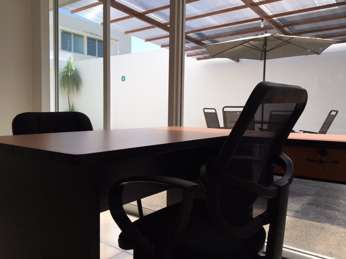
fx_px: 290
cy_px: 130
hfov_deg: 61.7
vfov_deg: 48.2
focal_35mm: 29
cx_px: 173
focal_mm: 4.15
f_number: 2.2
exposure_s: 1/718
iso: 25
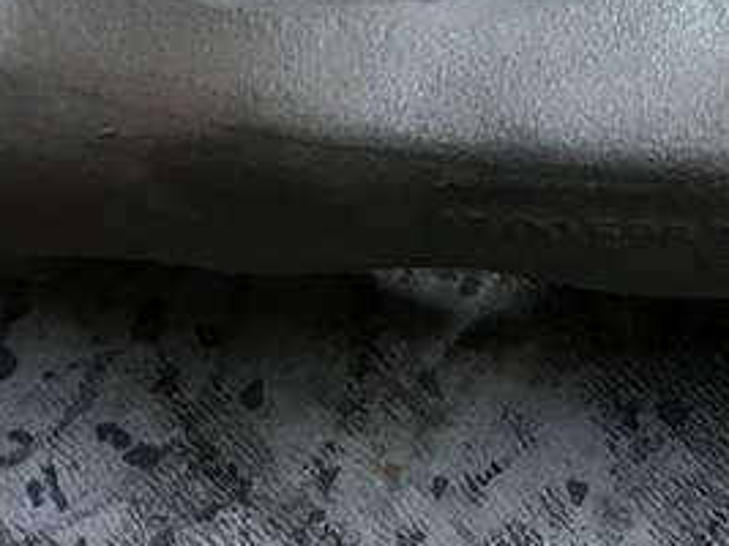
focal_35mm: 112
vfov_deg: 13.0
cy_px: -14
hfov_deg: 16.9
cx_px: 861
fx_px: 2358
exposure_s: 1/14
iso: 100
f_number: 1.8
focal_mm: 3.99
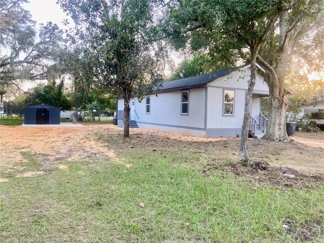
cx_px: 162
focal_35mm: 26
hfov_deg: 67.3
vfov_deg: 53.1
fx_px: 243
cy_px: 122
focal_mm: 4.25
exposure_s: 1/121
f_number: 1.8
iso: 125
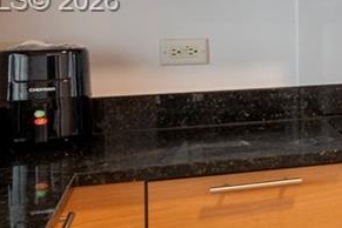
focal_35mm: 91
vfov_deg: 14.8
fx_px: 862
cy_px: 2
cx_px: 693
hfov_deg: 16.6
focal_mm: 11
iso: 250
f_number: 7.1
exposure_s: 1/4
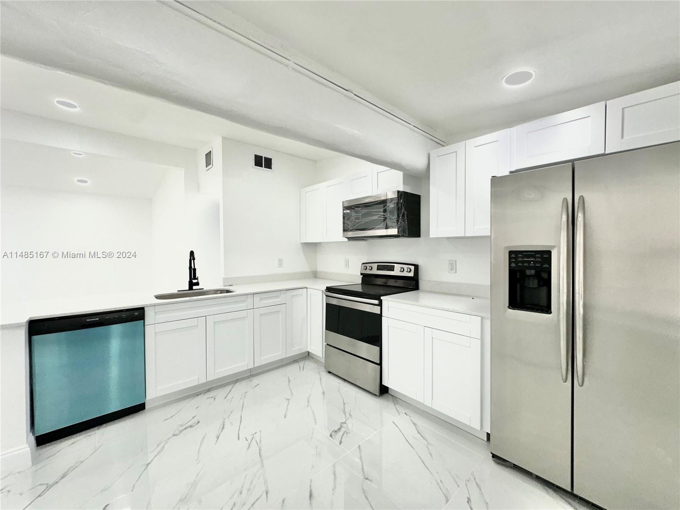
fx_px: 275
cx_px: 340
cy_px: 255
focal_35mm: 14
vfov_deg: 85.7
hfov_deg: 102.1
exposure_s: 1/120
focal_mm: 2.22
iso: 64
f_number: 2.2
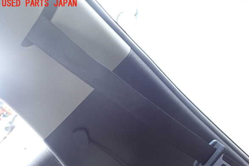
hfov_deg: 58.7
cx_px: 127
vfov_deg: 41.0
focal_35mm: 32
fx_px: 221
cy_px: 94
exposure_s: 1/30
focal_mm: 5.4
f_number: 2.3
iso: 200
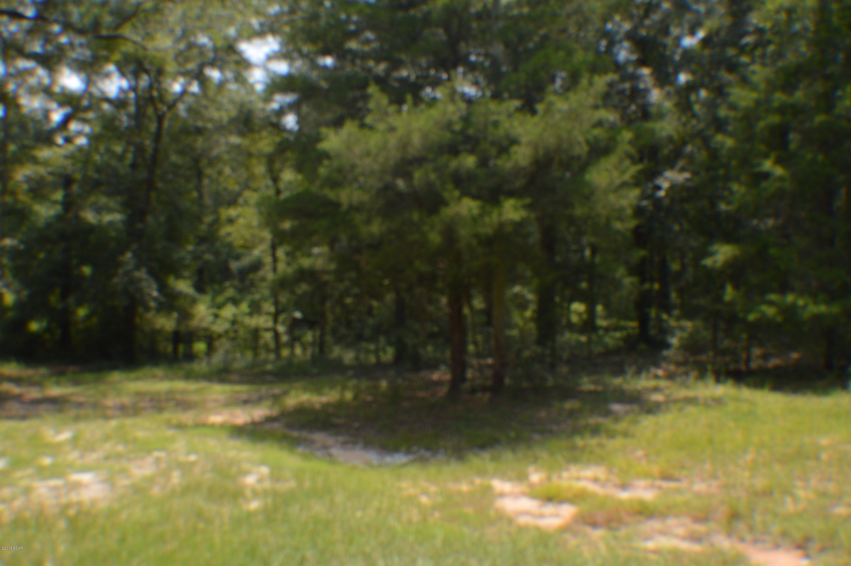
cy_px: 283
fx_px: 1027
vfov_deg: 30.8
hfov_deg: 45.0
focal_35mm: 44
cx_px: 426
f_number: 4.8
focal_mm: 29
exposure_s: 1/1000
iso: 400
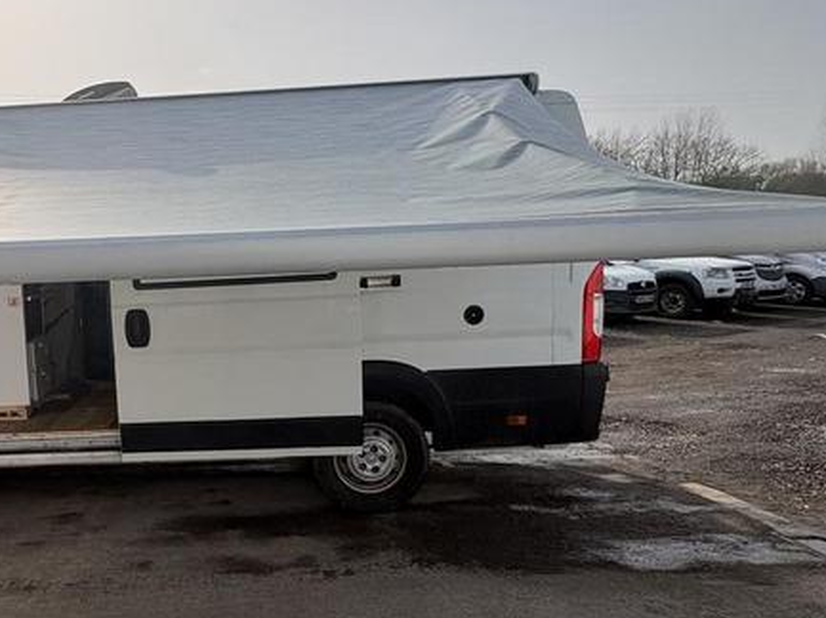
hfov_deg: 57.8
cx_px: 183
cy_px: 319
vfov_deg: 48.2
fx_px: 691
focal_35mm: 29
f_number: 2.2
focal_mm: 2.22
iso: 50
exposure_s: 1/2083
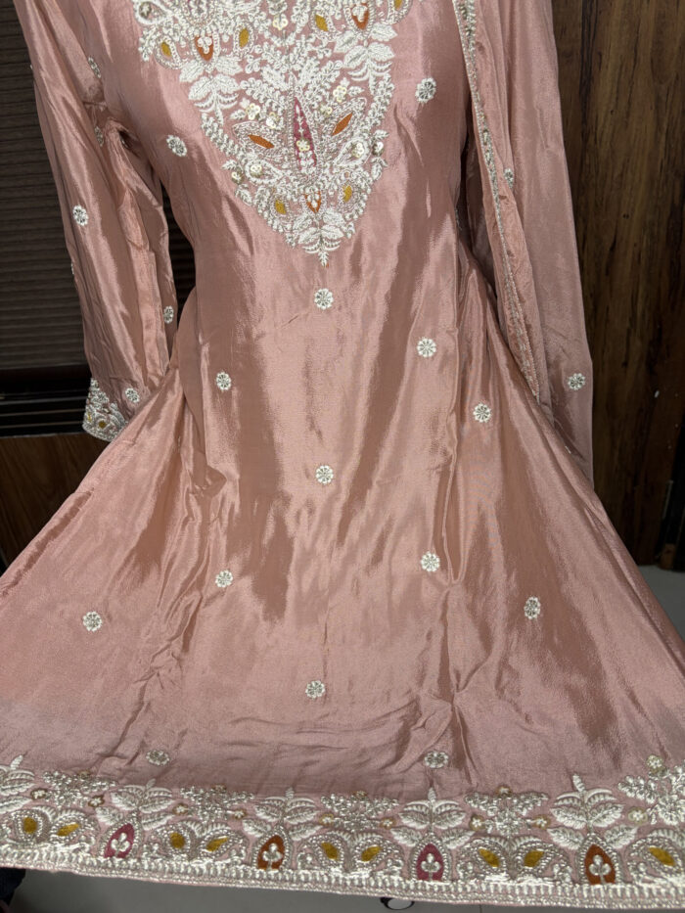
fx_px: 686
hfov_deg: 53.1
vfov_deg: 67.3
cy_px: 456
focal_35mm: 26
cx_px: 342
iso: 64
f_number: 1.6
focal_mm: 5.96
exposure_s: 1/50
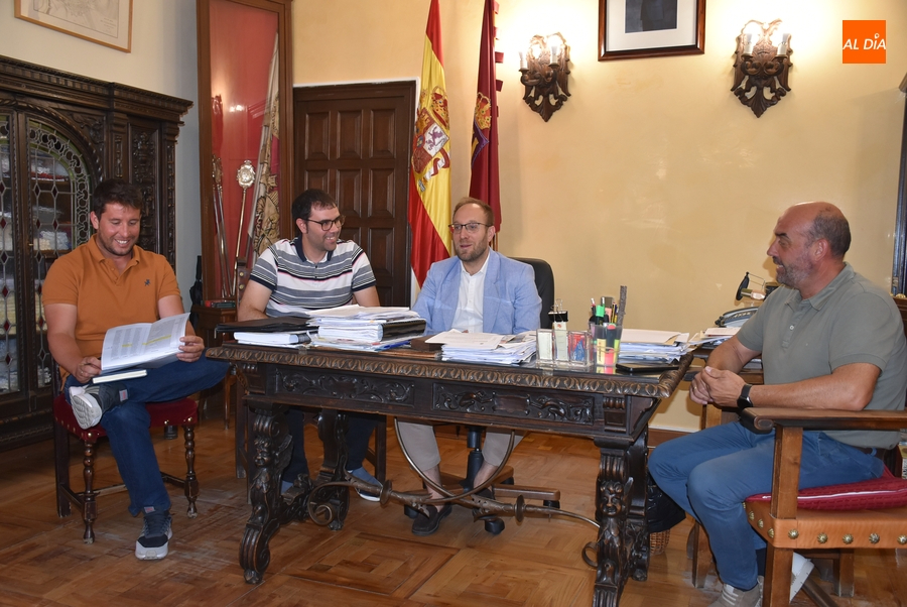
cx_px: 454
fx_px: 832
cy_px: 304
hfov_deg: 57.2
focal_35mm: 33
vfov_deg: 40.1
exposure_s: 1/60
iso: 800
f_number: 3.8
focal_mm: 22
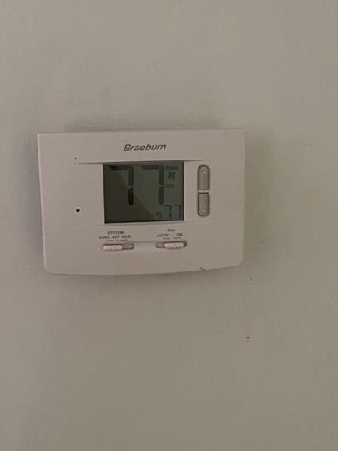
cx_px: 139
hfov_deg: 38.5
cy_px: 205
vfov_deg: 50.1
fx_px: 482
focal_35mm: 37
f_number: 1.8
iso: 640
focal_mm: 4.25
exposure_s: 1/36
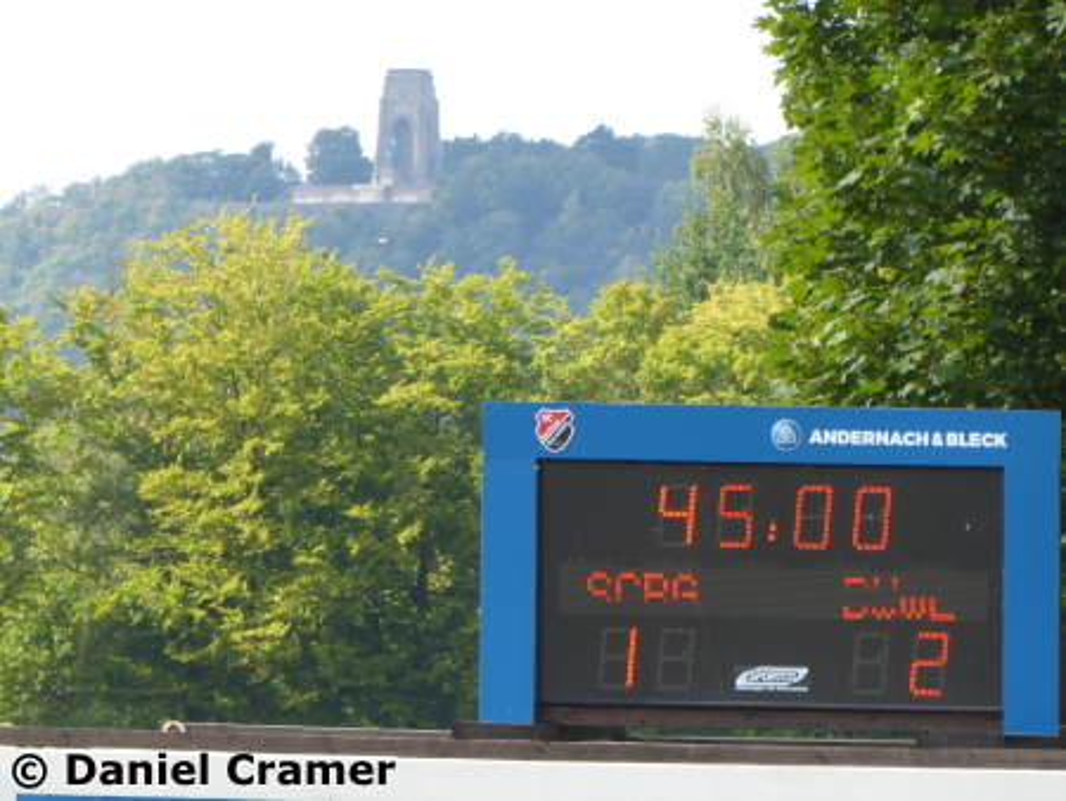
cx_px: 533
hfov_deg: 4.0
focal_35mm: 500
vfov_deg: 3.0
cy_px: 400
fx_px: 15406
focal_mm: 89.6
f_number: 6
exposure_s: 1/100
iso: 100
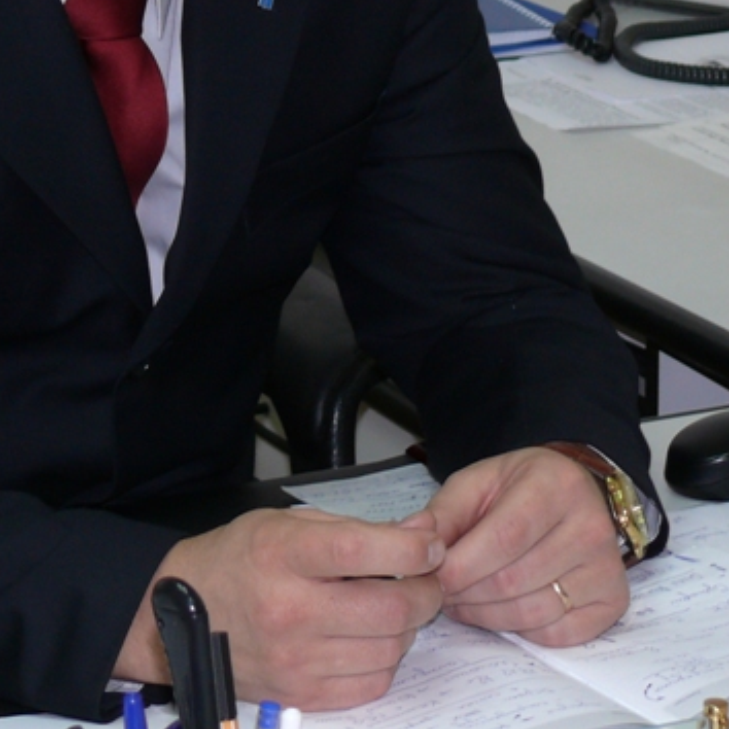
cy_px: -8
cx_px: 375
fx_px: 4503
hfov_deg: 9.3
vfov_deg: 9.2
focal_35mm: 189
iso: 100
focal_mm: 15.7
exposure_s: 1/30
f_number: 3.2
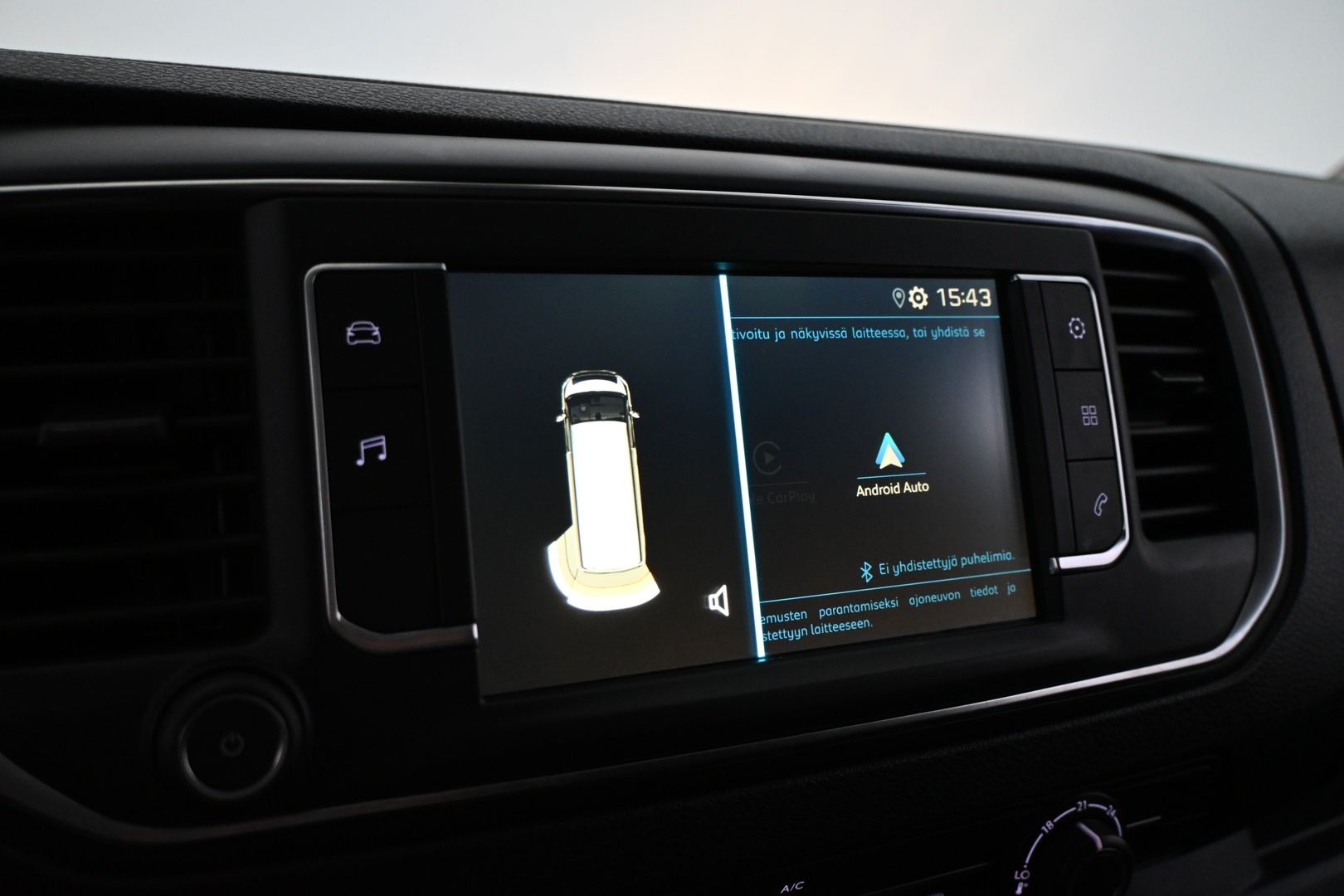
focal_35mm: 31
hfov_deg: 60.7
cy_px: 448
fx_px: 1148
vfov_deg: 42.6
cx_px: 672
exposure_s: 1/125
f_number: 3.8
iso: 2200
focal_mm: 20.5
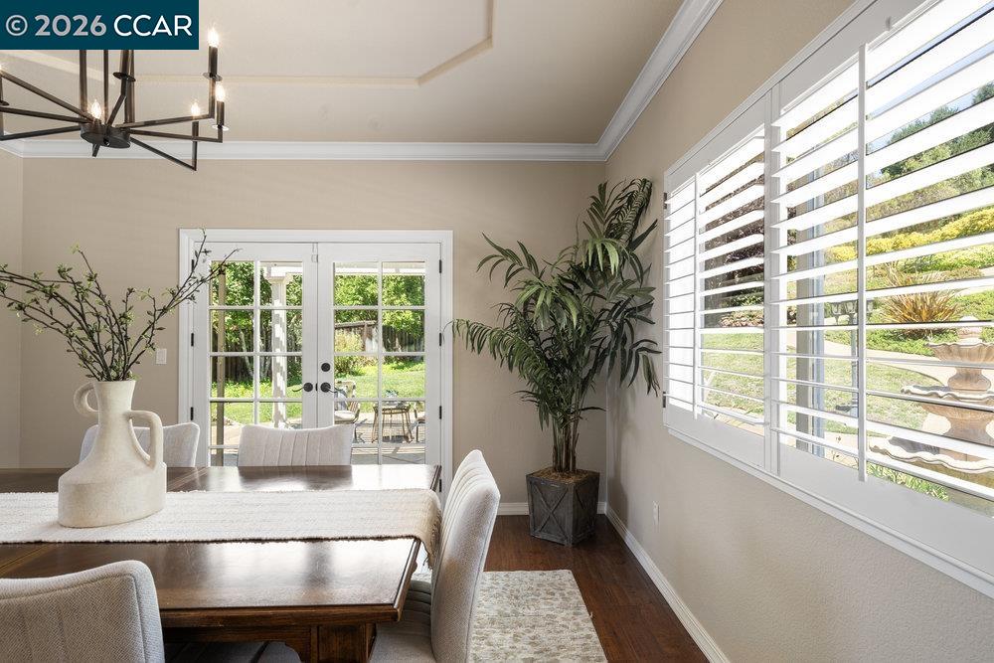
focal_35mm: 18
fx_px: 497
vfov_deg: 67.4
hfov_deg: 90.0
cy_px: 332
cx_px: 497
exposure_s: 1/8
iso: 160
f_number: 8
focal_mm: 18
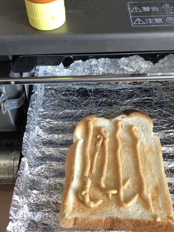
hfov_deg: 34.3
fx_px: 281
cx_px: 96
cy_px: 106
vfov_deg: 44.8
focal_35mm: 42
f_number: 1.8
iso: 40
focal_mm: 3.99
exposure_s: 1/20
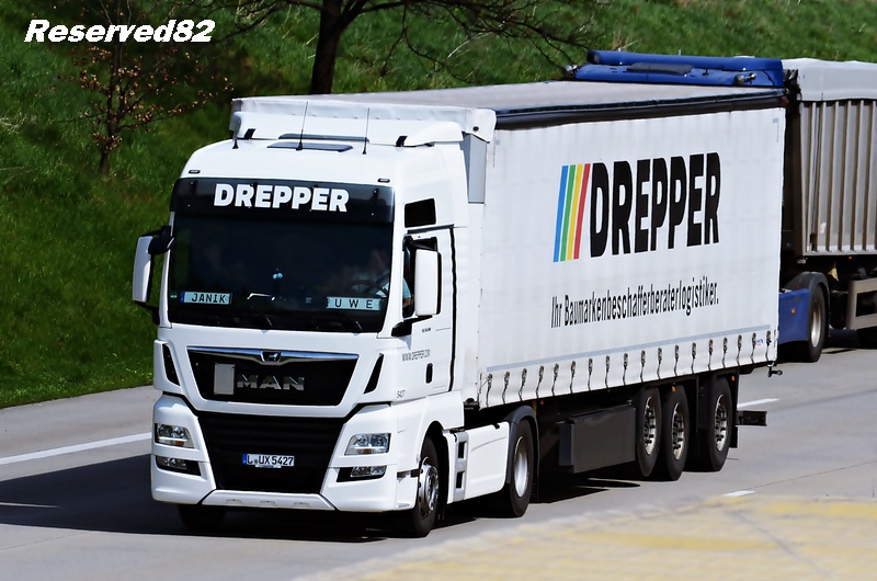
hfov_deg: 5.7
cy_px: 290
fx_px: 8752
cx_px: 438
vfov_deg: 3.8
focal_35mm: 360
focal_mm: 240
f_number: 10
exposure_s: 1/2500
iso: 800
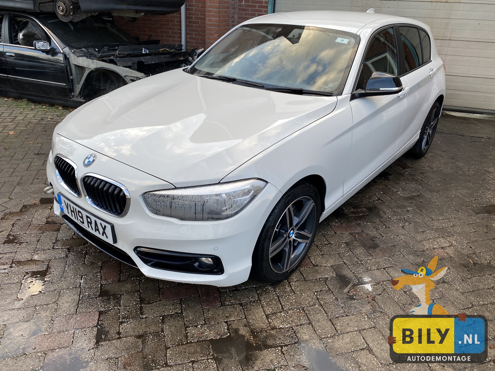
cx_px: 248
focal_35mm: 26
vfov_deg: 53.1
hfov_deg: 67.3
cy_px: 186
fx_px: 372
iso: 32
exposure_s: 1/233
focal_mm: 4.25
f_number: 1.8
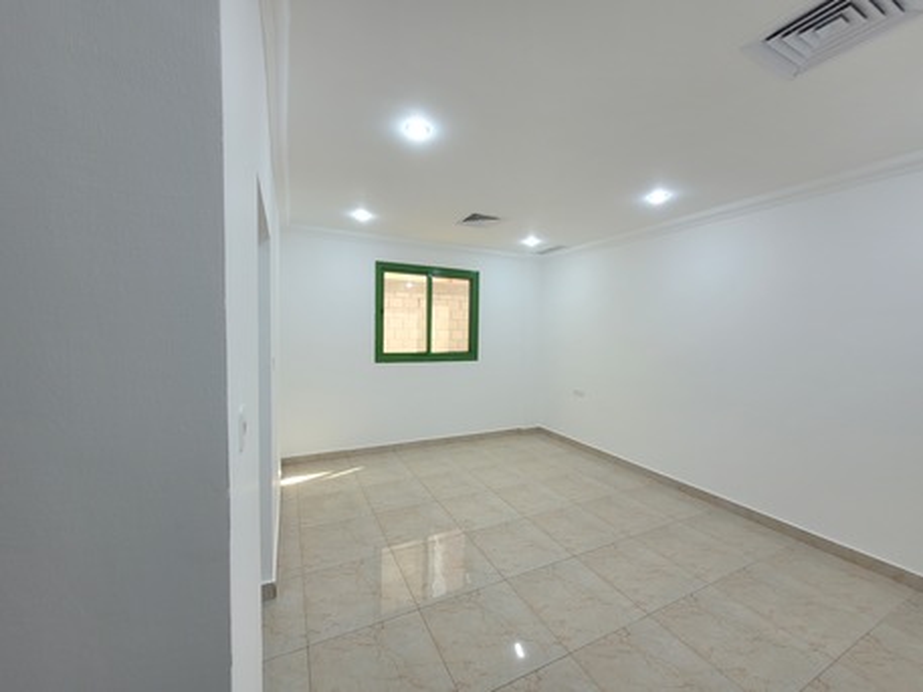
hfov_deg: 106.2
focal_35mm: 13
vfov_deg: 89.9
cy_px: 346
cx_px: 462
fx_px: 347
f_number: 2.2
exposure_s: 1/50
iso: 50
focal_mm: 1.74
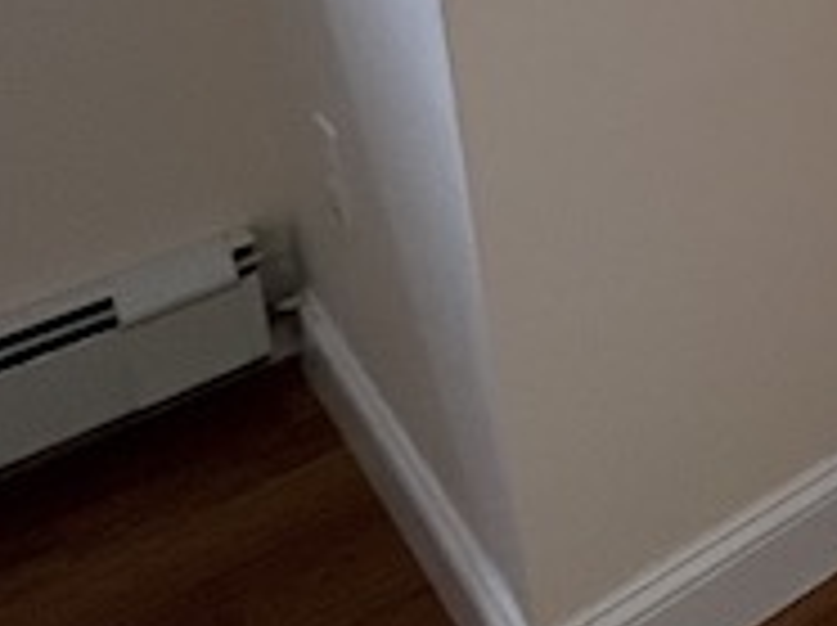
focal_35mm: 56
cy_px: -423
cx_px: 1652
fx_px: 1352
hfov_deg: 19.6
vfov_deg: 20.4
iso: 160
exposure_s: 1/120
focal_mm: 1.57
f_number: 1.8
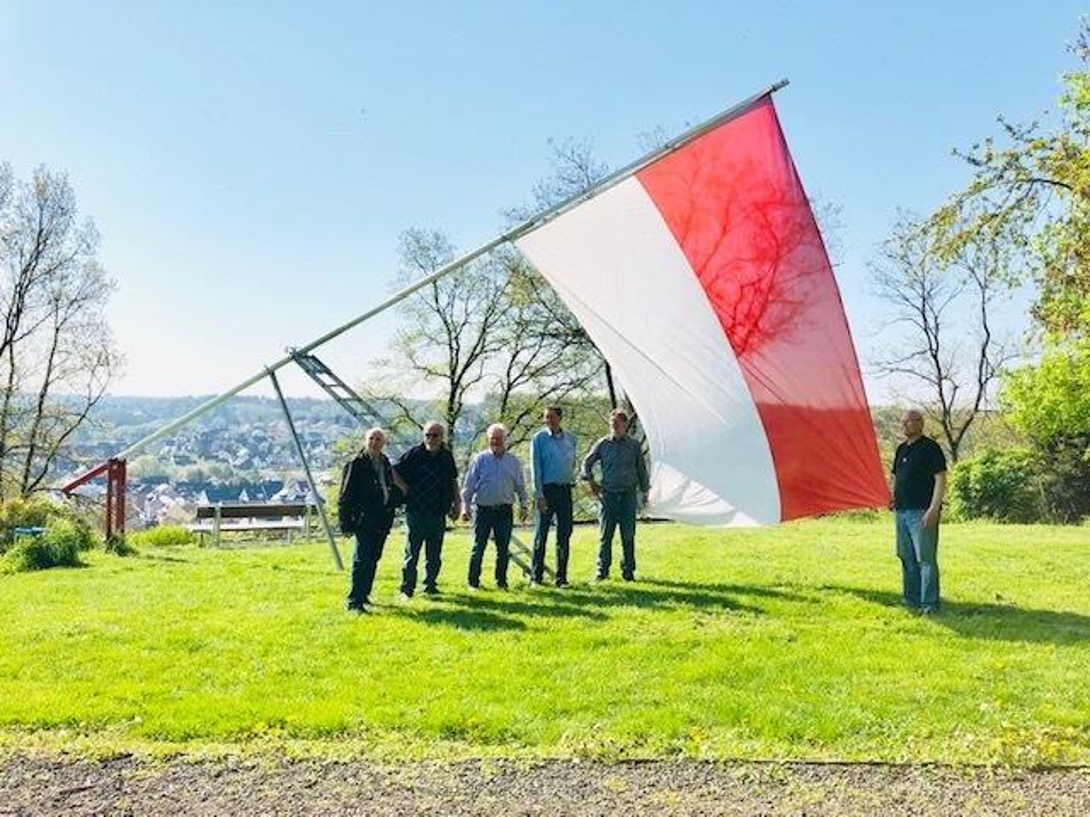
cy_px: 408
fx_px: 882
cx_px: 545
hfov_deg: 63.4
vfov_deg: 49.7
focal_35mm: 28
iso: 20
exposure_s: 1/2667
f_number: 1.8
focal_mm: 4
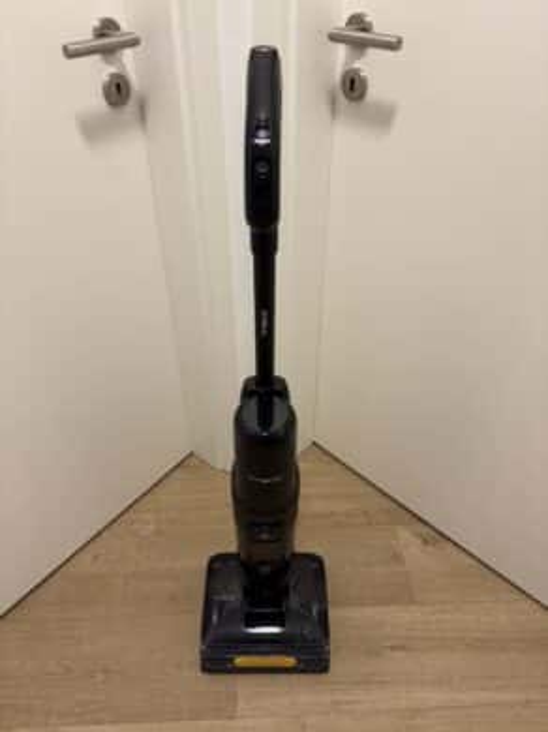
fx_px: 549
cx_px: 274
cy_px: 366
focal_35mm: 26
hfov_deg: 53.0
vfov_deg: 67.3
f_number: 1.6
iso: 80
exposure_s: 1/50
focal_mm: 5.96
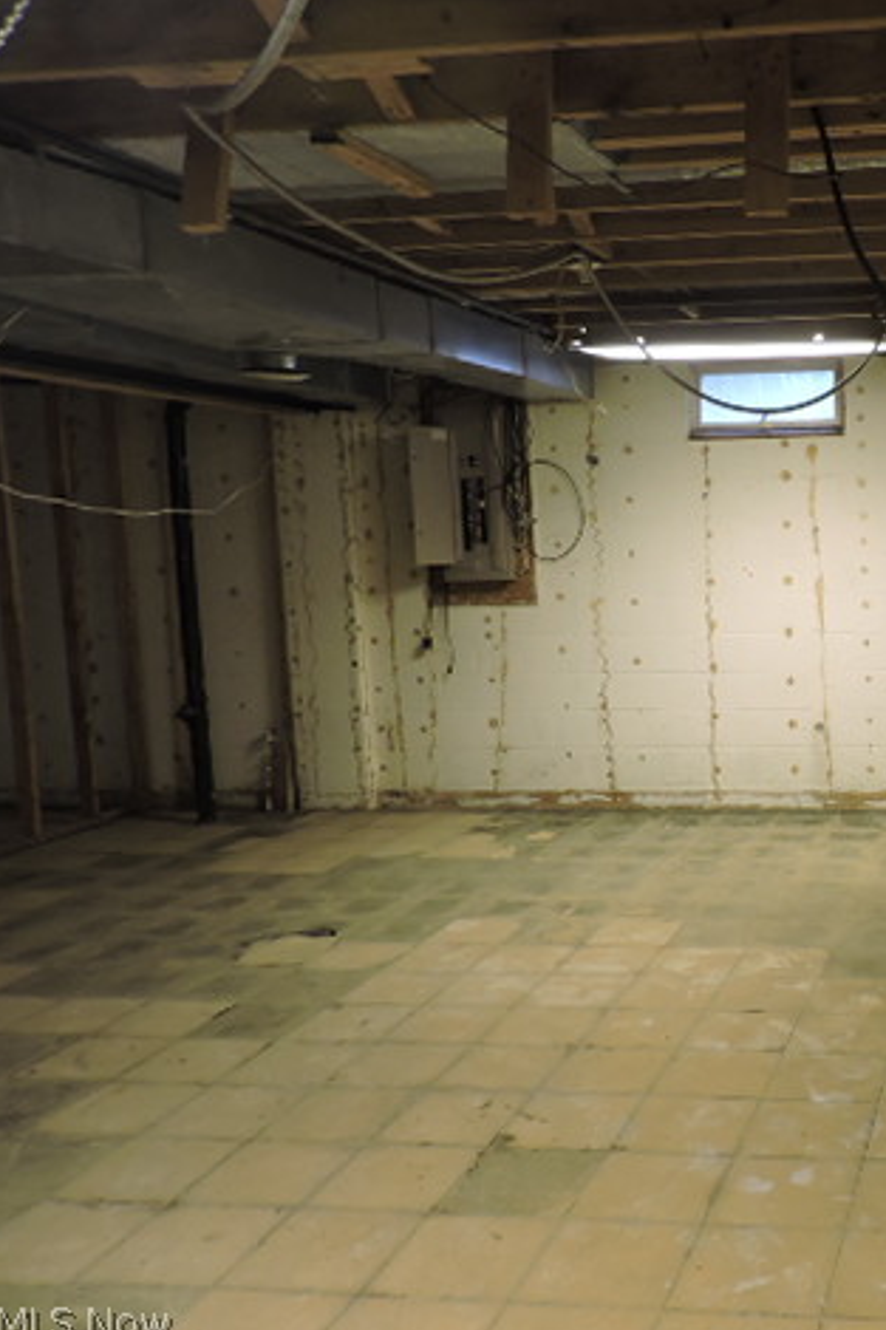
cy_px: 673
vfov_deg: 55.8
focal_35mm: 34
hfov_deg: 35.1
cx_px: 892
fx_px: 1256
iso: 280
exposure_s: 1/30
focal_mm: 4.3
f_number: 3
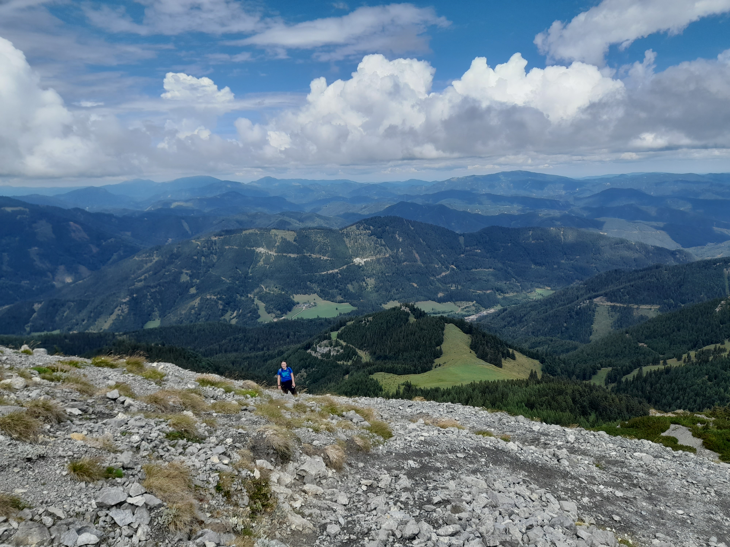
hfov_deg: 69.4
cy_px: 274
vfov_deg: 54.9
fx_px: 527
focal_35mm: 25
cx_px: 365
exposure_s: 1/640
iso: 20
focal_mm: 4.6
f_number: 2
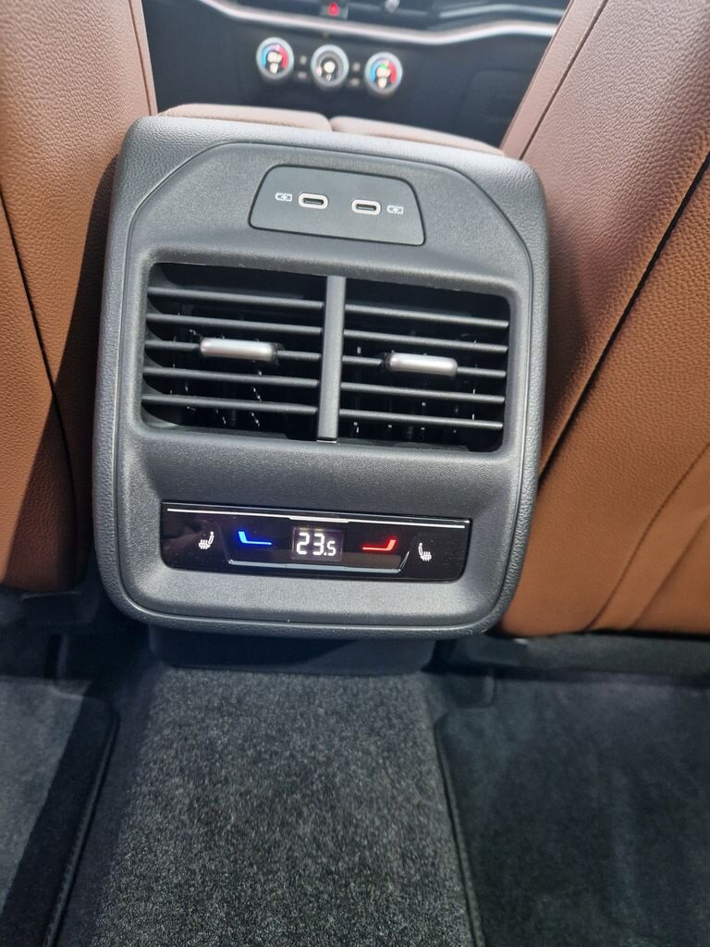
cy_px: 474
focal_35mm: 23
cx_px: 355
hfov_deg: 58.9
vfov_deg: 73.9
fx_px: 629
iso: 640
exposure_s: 1/33
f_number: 1.8
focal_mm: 5.4
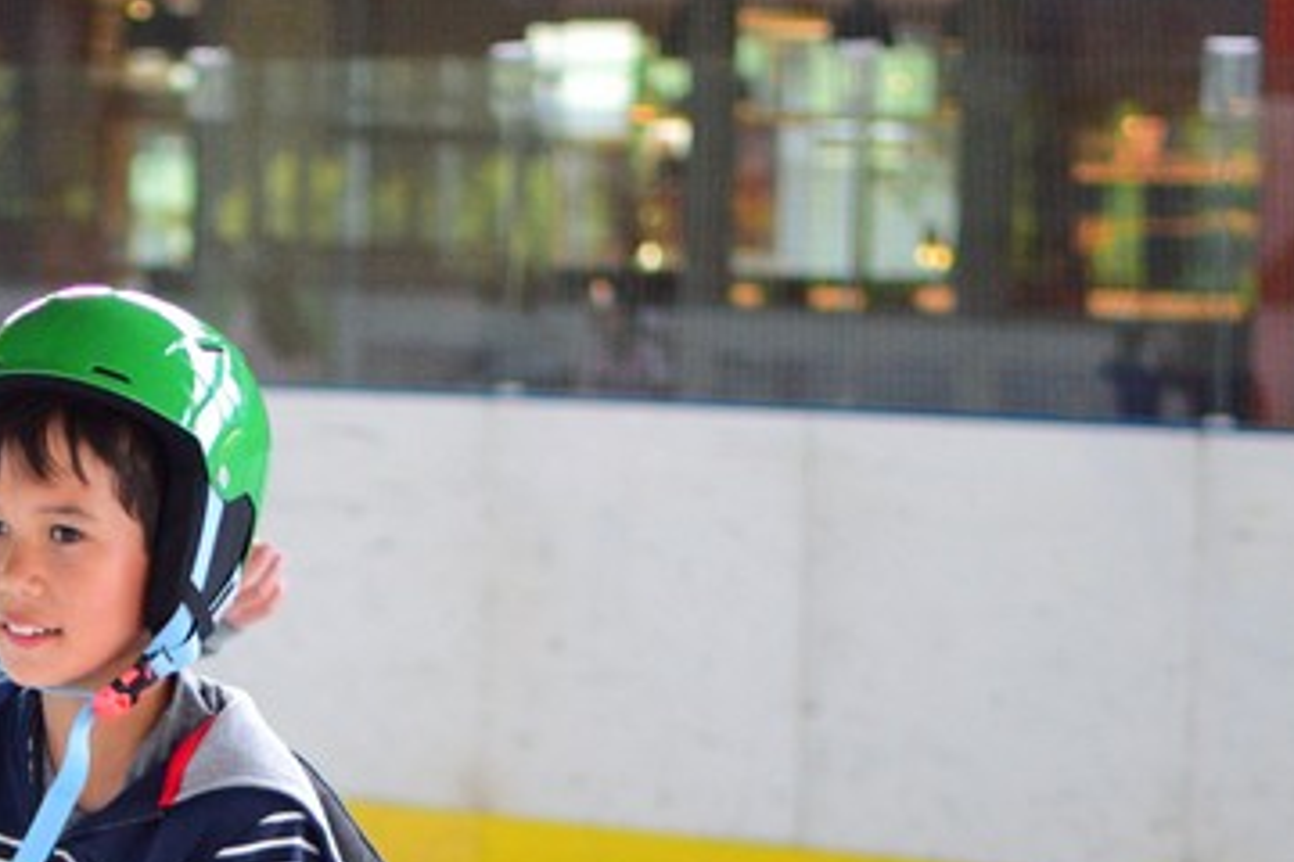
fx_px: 5371
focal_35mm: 149
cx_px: 22
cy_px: 964
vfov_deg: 9.1
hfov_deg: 13.6
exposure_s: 1/640
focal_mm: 35
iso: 1600
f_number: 1.8
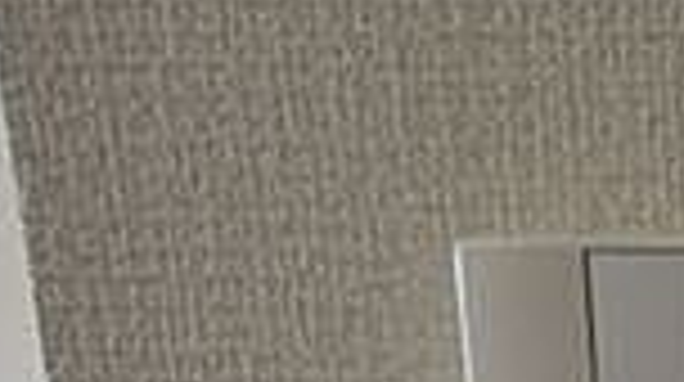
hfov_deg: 21.9
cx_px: 922
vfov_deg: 11.6
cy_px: 903
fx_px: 1561
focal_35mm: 86
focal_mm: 13
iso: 400
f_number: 5
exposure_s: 1/30
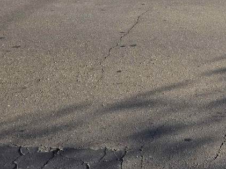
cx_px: 205
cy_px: -63
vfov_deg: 19.1
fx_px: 457
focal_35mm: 70
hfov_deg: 26.8
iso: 25
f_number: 1.8
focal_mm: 5.4
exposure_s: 1/917
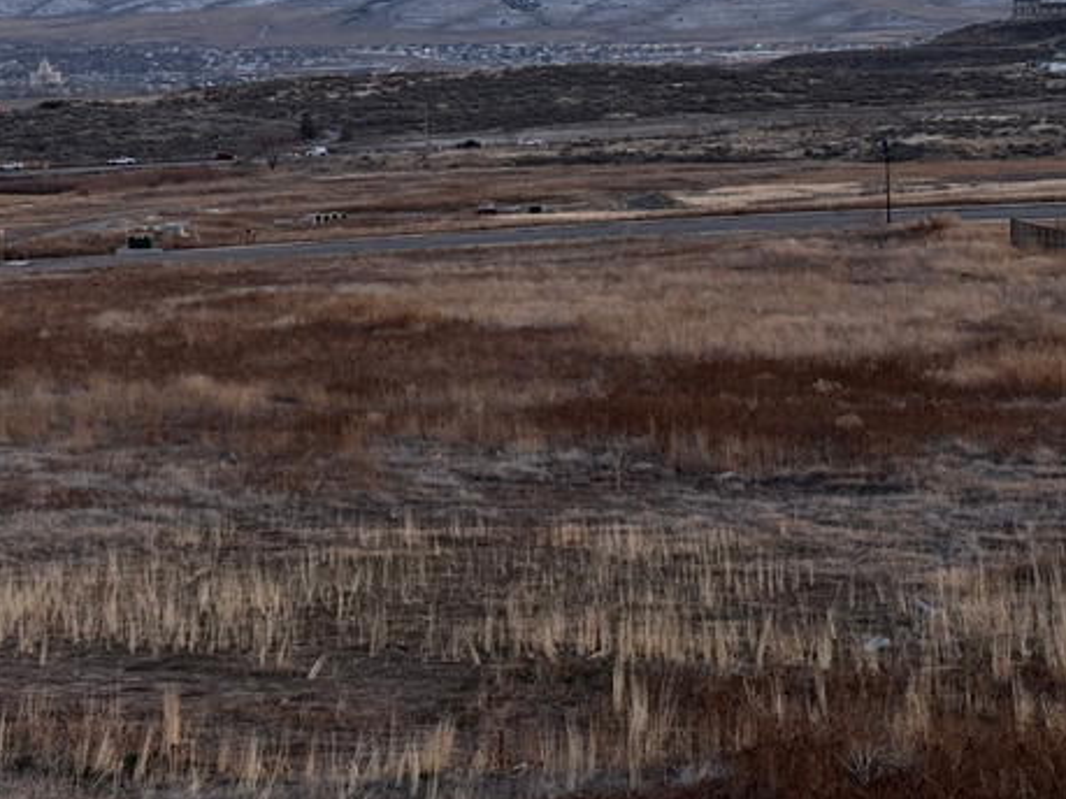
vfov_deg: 12.6
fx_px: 3571
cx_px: 293
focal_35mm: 116
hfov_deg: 16.9
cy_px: -67
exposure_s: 1/121
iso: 25
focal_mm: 5.96
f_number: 1.6
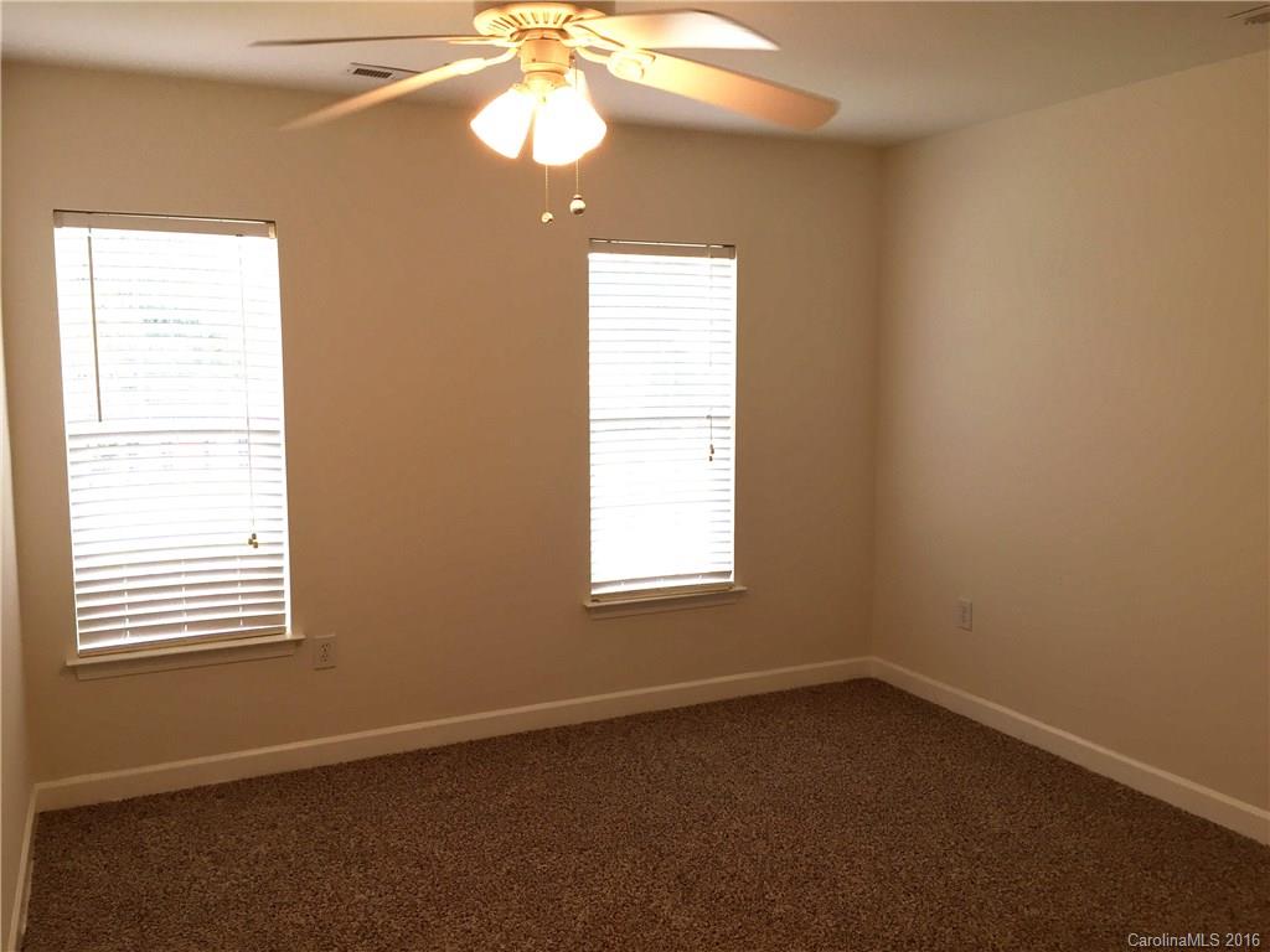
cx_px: 635
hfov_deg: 61.7
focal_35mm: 29
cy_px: 476
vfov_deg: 48.2
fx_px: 1064
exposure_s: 1/120
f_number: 2.2
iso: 50
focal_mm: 4.15
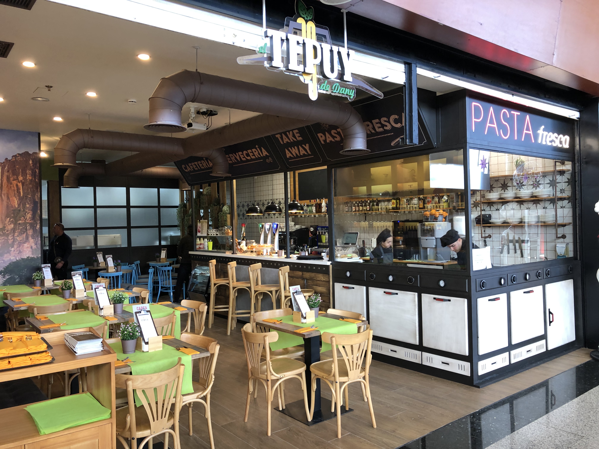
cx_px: 300
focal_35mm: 28
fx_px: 485
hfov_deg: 63.4
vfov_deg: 49.7
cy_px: 224
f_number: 1.8
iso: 32
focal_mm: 4
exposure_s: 1/20
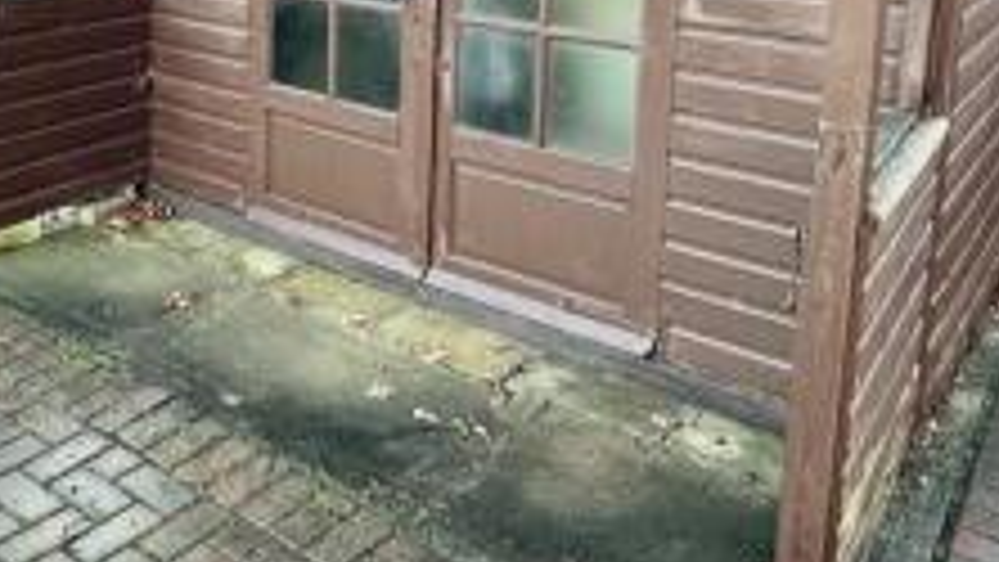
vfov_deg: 27.7
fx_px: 1060
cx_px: 394
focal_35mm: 40
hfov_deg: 50.1
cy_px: -20
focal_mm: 2.22
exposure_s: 1/99
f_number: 2.2
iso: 80
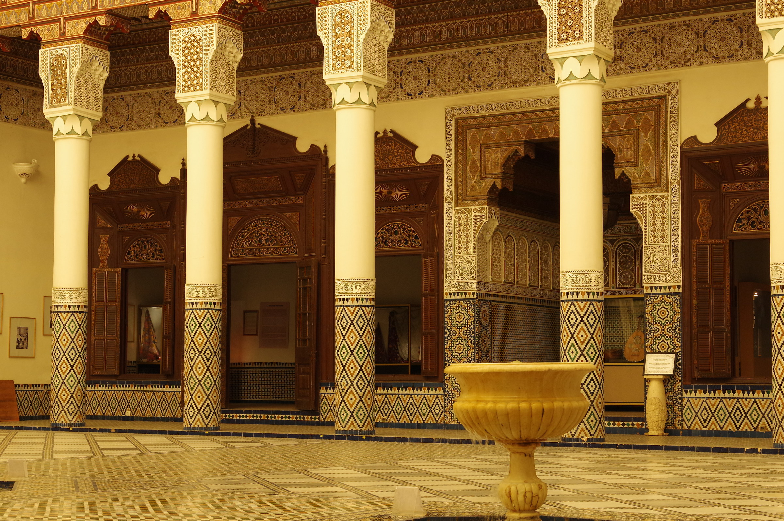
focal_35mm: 64
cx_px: 392
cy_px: 260
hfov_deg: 31.4
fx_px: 1392
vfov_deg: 21.2
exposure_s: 1/80
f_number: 7.1
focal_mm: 43
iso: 1600
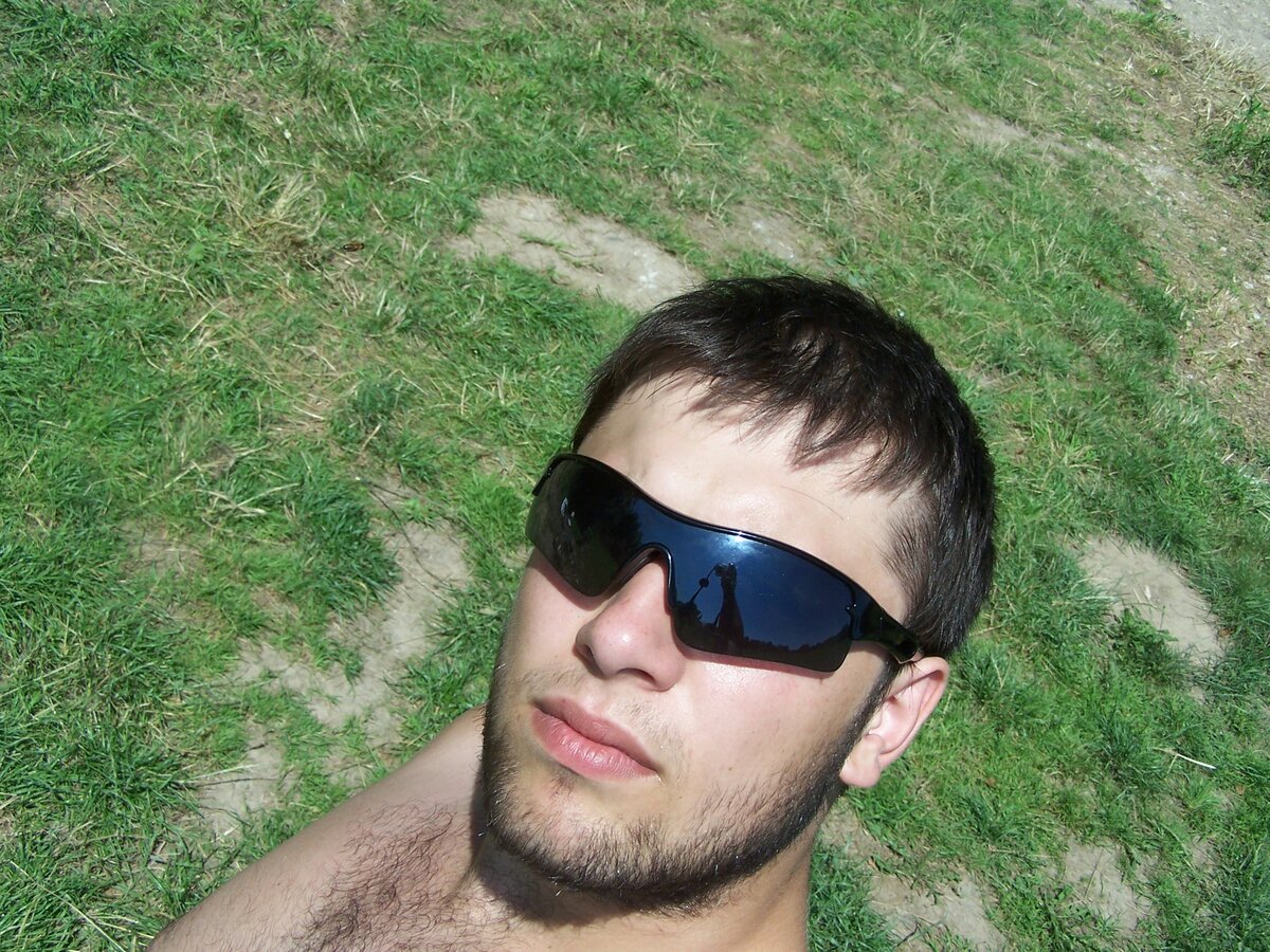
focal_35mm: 38
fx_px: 1394
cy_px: 476
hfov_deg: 49.0
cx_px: 635
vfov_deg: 37.7
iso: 80
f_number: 4
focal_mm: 6.3
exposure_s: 1/1000
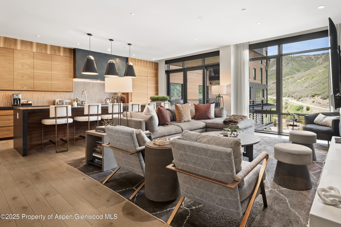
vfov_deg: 64.6
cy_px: 114
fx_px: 180
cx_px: 170
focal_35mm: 19
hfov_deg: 86.9
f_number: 7.1
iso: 400
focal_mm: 19
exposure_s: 1/4
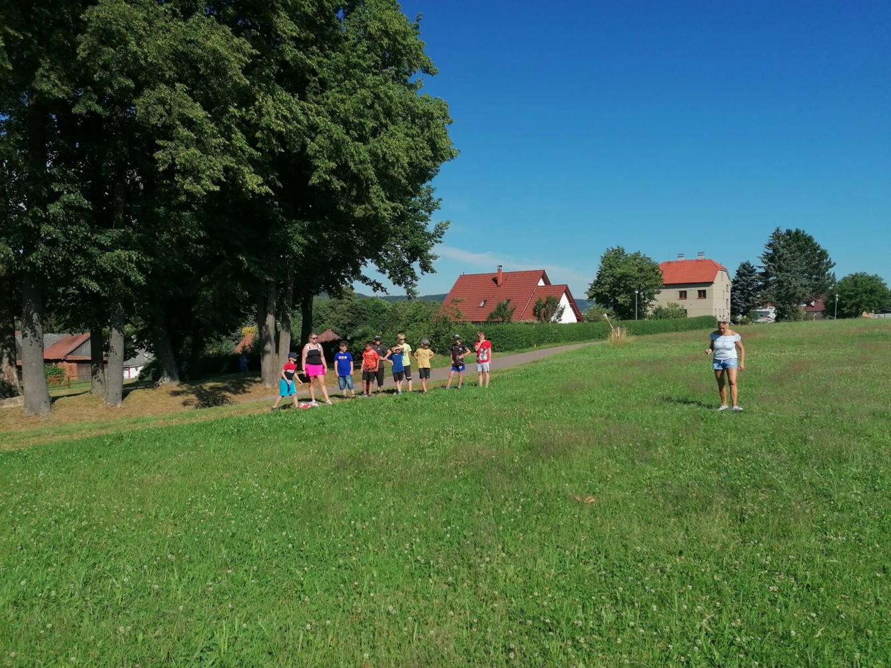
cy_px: 334
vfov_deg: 51.4
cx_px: 446
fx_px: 695
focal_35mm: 27
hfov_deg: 65.3
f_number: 1.8
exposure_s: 1/1980
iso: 50
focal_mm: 4.75
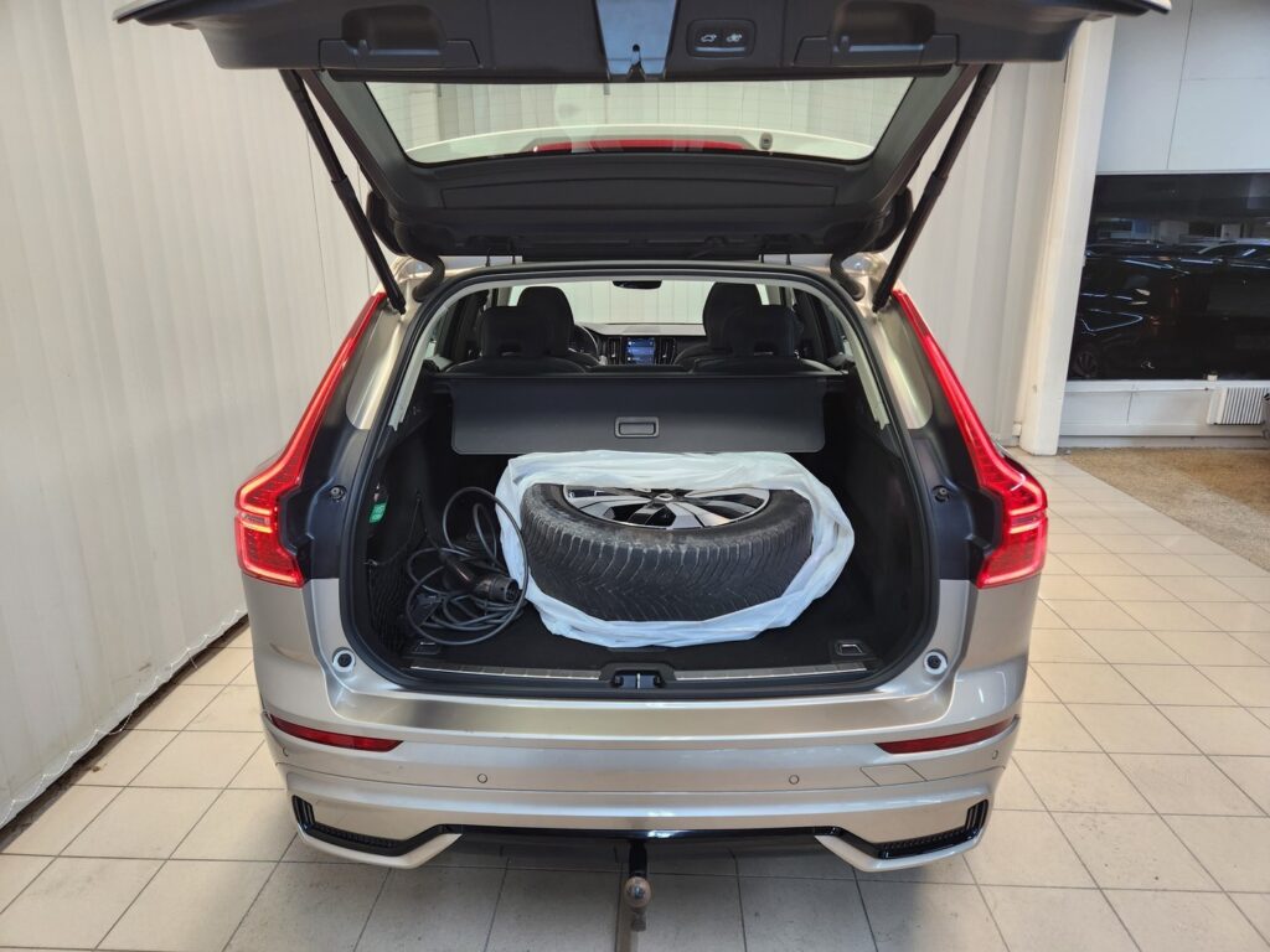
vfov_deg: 58.9
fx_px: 844
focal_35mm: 23
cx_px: 635
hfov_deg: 73.9
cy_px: 476
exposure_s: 1/100
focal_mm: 5.4
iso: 200
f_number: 1.8
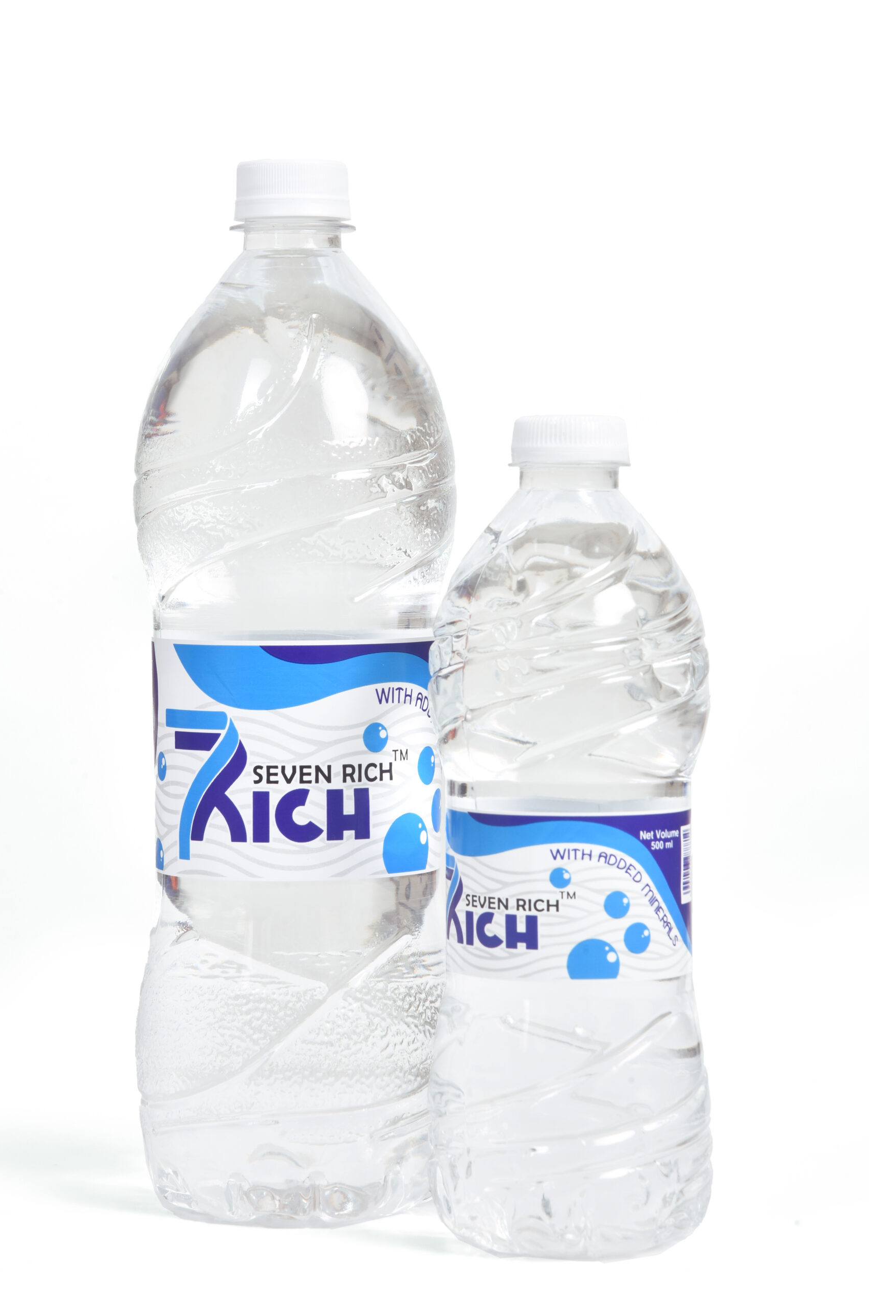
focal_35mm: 106
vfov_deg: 19.3
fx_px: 3838
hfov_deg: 12.9
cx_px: 433
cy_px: 651
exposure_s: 1/125
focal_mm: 105
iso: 250
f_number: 16
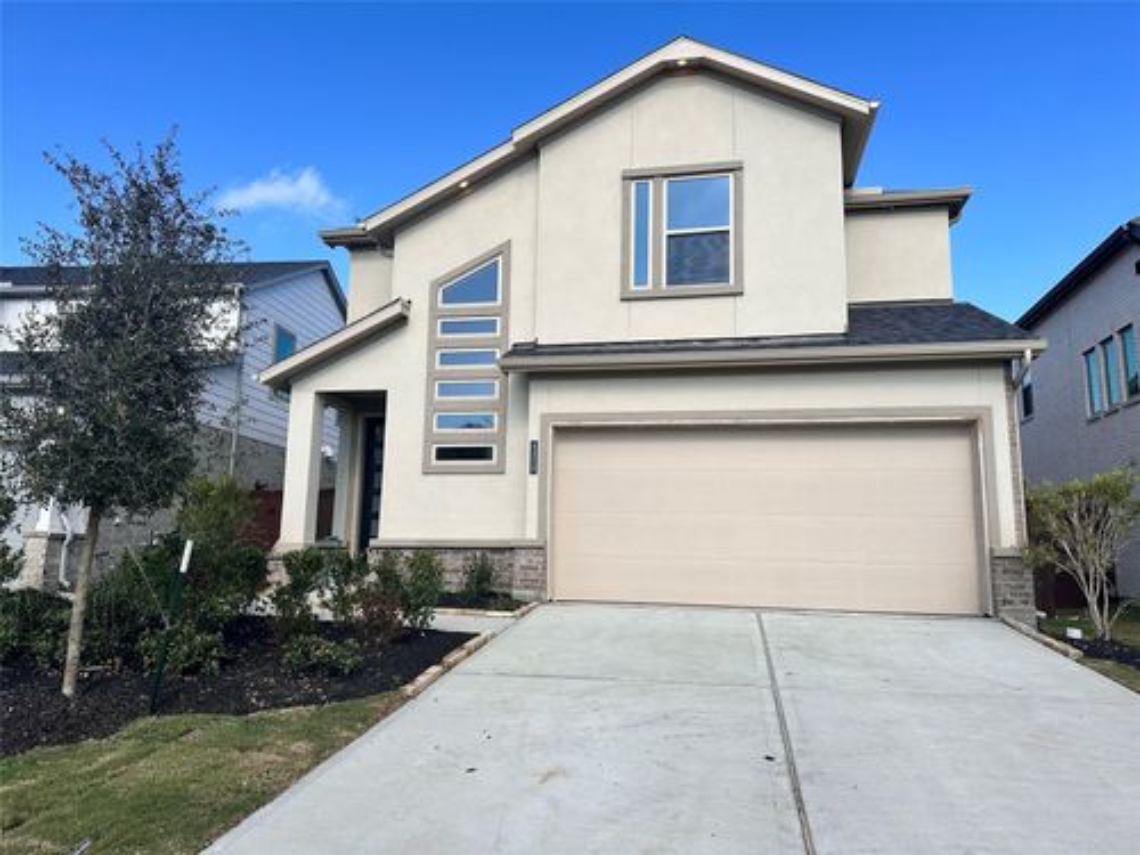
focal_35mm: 24
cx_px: 570
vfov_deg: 56.8
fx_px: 790
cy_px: 428
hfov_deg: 71.6
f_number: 1.78
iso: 80
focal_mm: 6.86
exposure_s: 1/4545
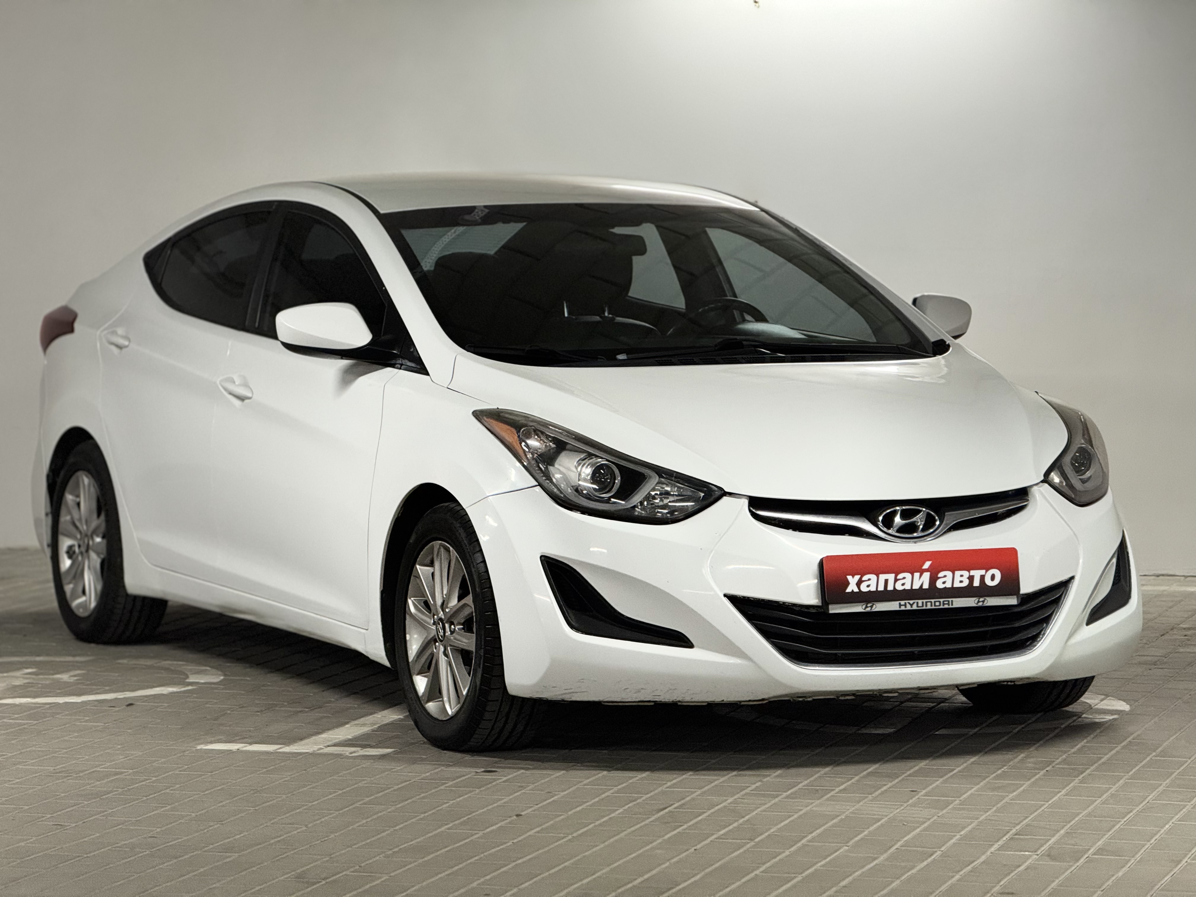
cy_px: 448
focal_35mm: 120
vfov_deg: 12.3
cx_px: 598
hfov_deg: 16.4
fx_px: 4146
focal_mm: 15.66
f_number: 2.8
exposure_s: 1/50
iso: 250
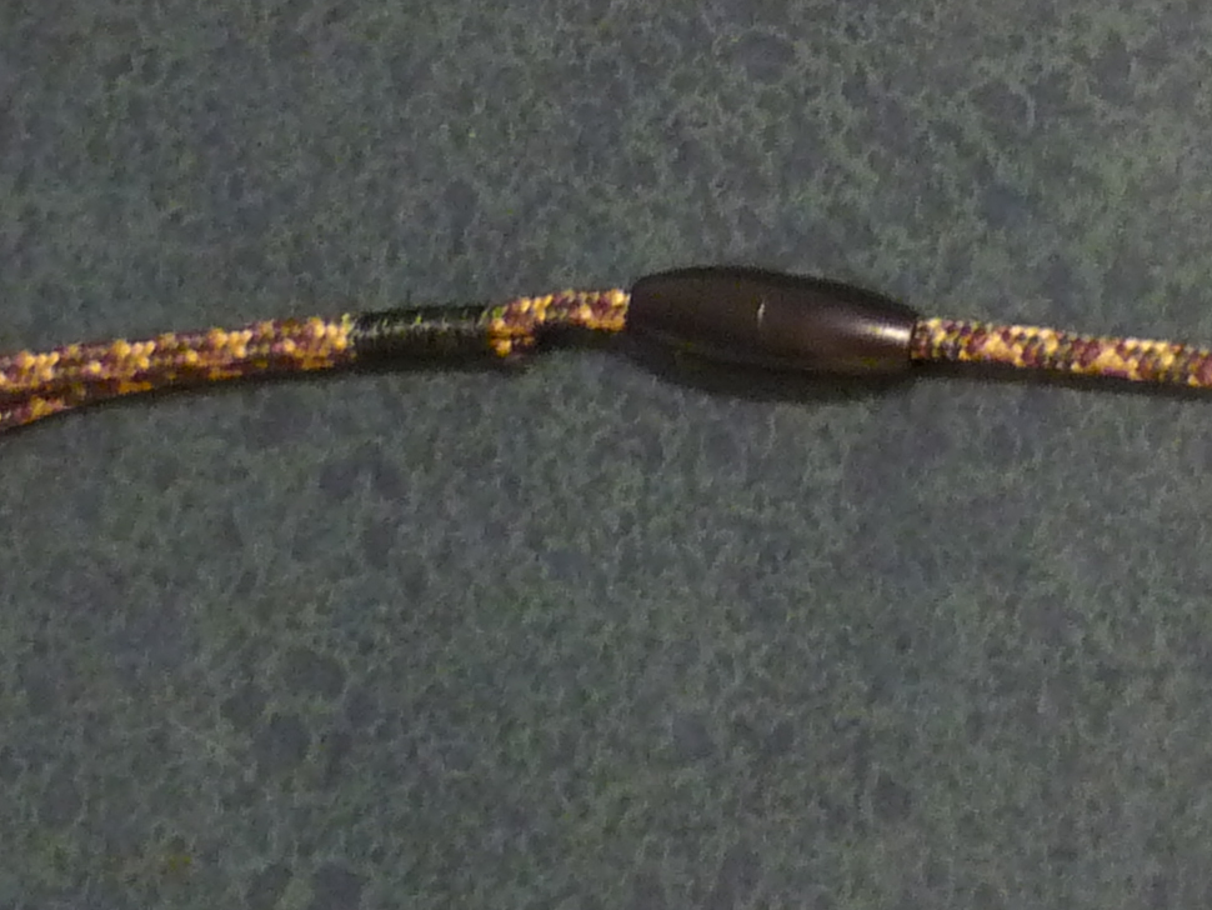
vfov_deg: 13.1
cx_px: 827
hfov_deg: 17.7
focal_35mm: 111
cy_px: -46
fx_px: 3887
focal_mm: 5.5
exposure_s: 1/8
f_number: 2.8
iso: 400
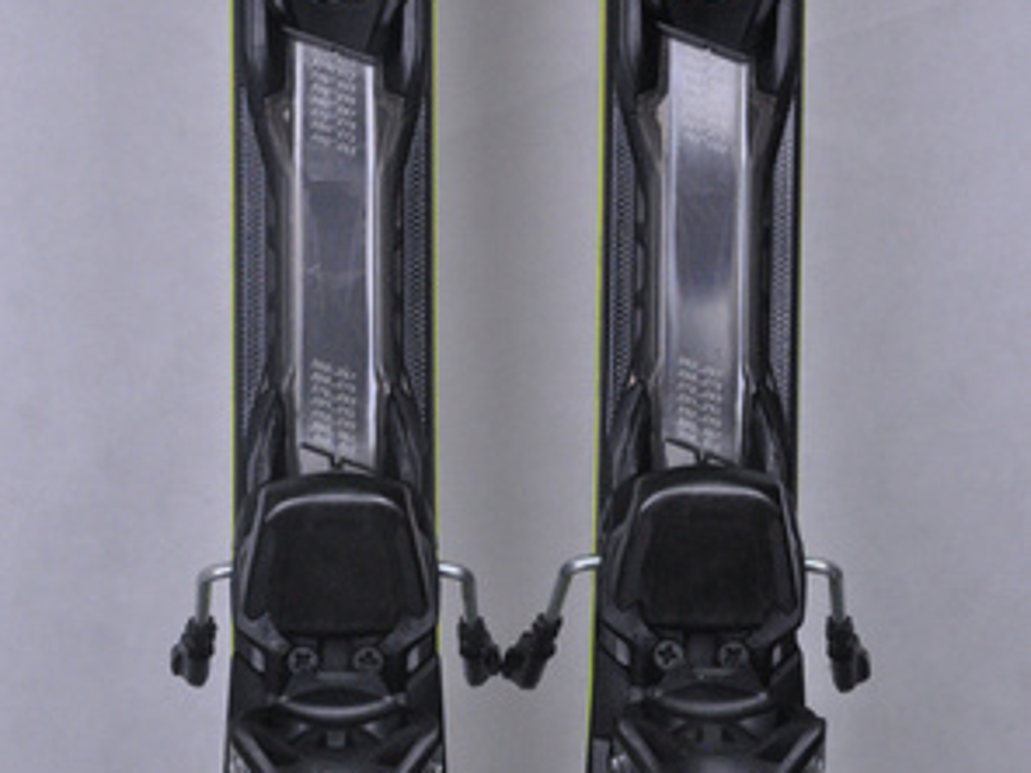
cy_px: 348
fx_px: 5212
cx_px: 514
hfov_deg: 11.3
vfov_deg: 8.5
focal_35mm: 175
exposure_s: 1/125
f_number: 8
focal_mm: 80
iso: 3200
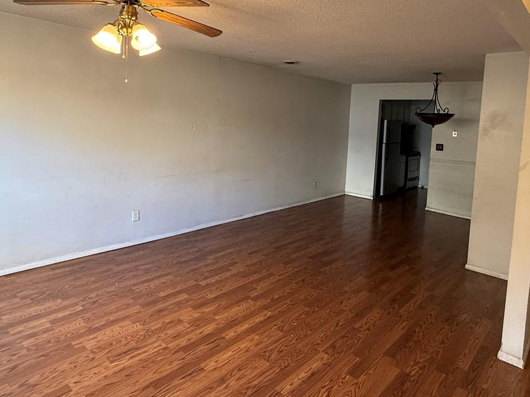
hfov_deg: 71.6
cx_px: 277
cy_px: 144
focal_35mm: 24
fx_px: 367
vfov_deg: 56.0
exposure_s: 1/60
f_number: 2.2
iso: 250
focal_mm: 2.22
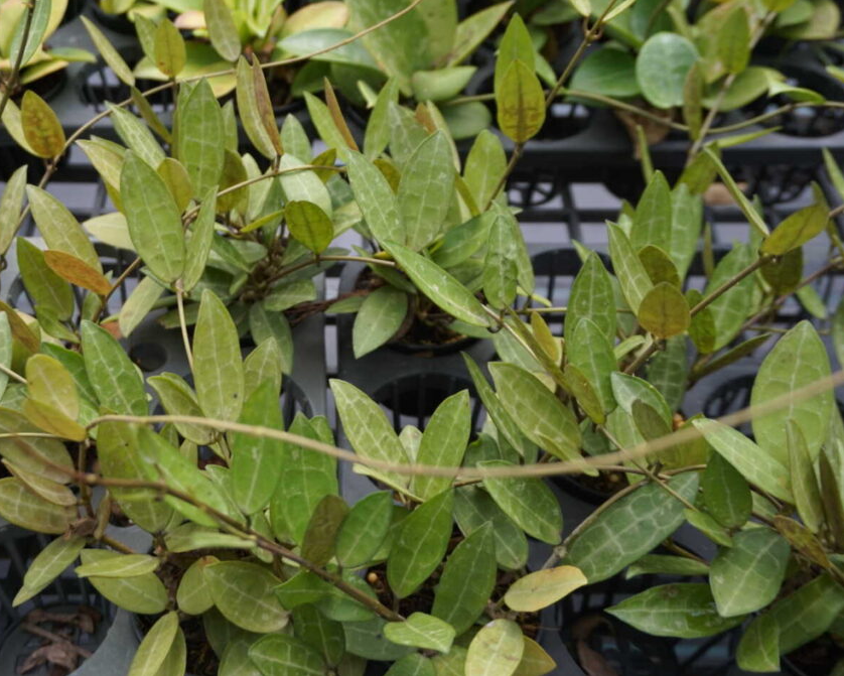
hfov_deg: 46.1
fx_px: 989
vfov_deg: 37.7
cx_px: 359
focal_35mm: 40
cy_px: 333
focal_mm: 23
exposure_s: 1/160
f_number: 4
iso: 320
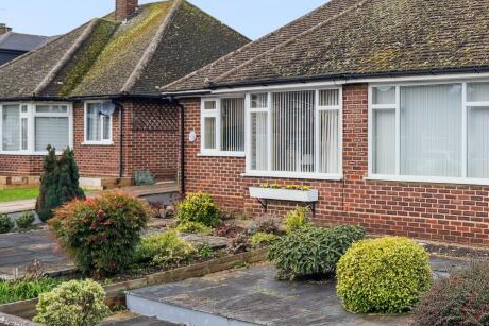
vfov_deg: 27.0
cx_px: 490
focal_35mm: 49
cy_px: 64
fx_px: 666
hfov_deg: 36.3
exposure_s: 1/100
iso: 320
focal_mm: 22
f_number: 7.1
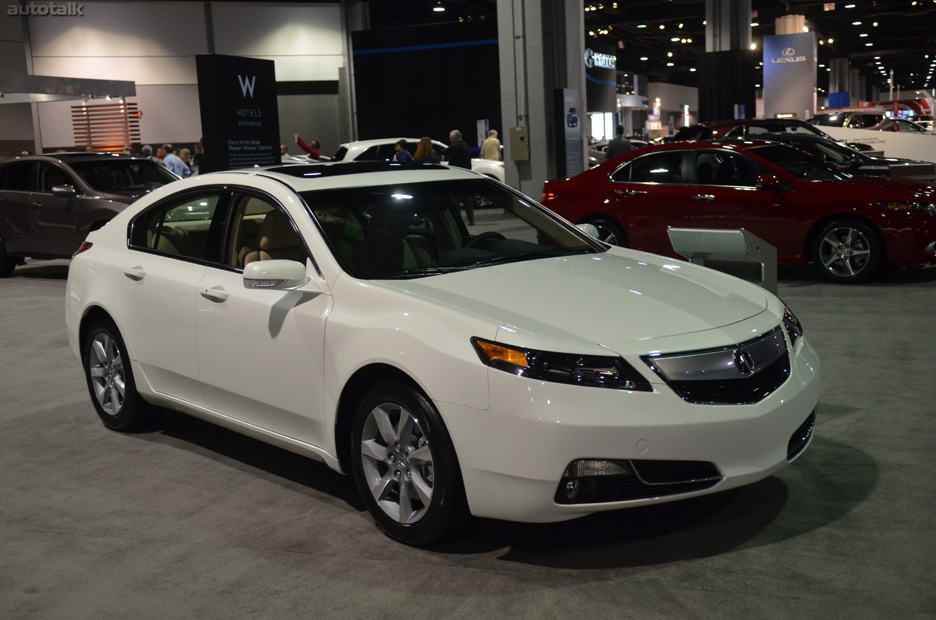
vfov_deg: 29.7
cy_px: 310
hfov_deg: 43.7
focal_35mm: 45
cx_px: 468
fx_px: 1168
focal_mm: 30
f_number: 2.8
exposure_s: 1/80
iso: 1600
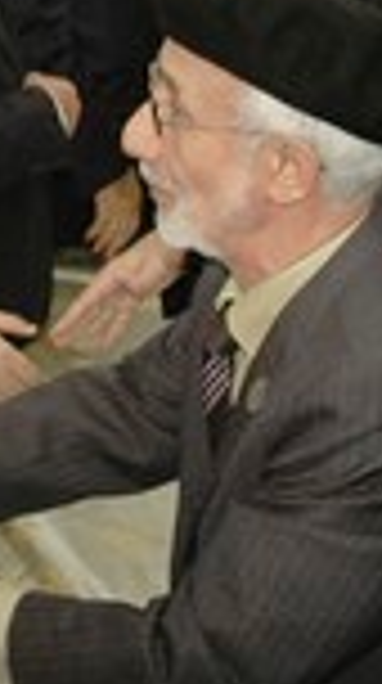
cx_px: -256
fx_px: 2098
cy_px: 52
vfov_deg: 18.2
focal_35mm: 116
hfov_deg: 10.0
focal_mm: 24
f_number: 4
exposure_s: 1/250
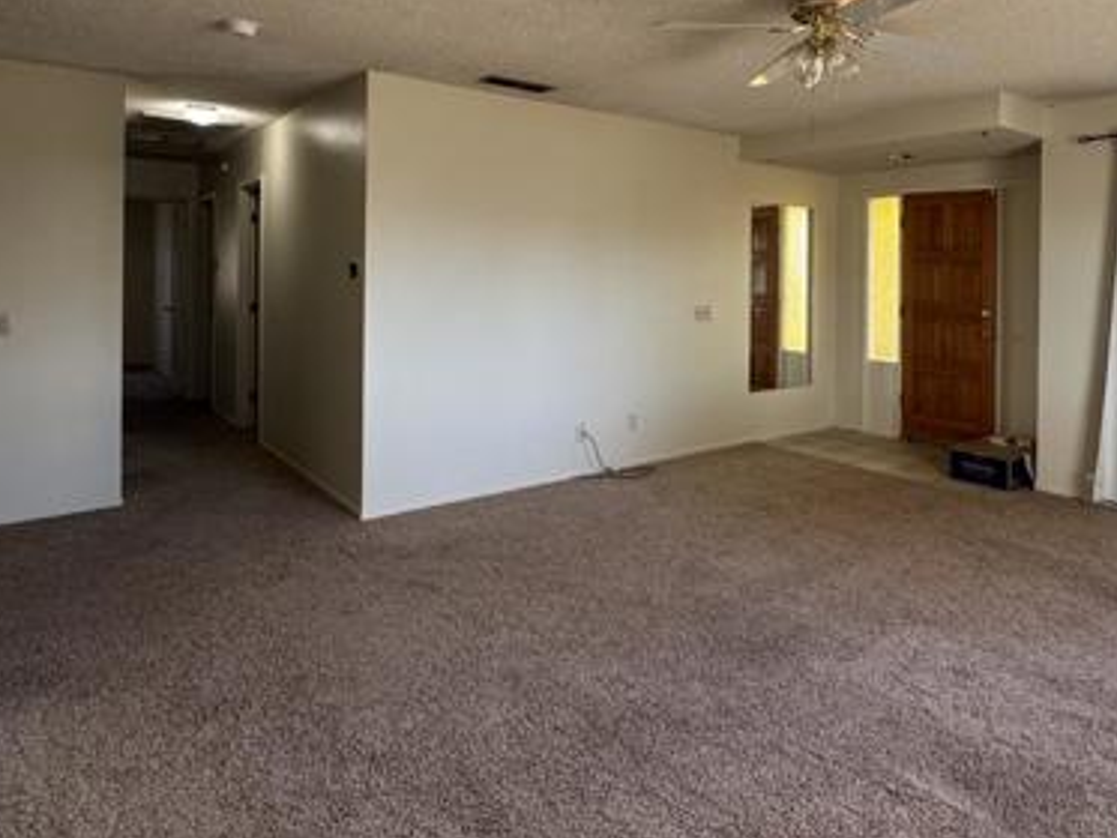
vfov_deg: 55.6
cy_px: 275
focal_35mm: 24
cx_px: 719
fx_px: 775
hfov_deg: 70.1
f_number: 2.2
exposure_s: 1/120
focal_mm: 2.22
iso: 250
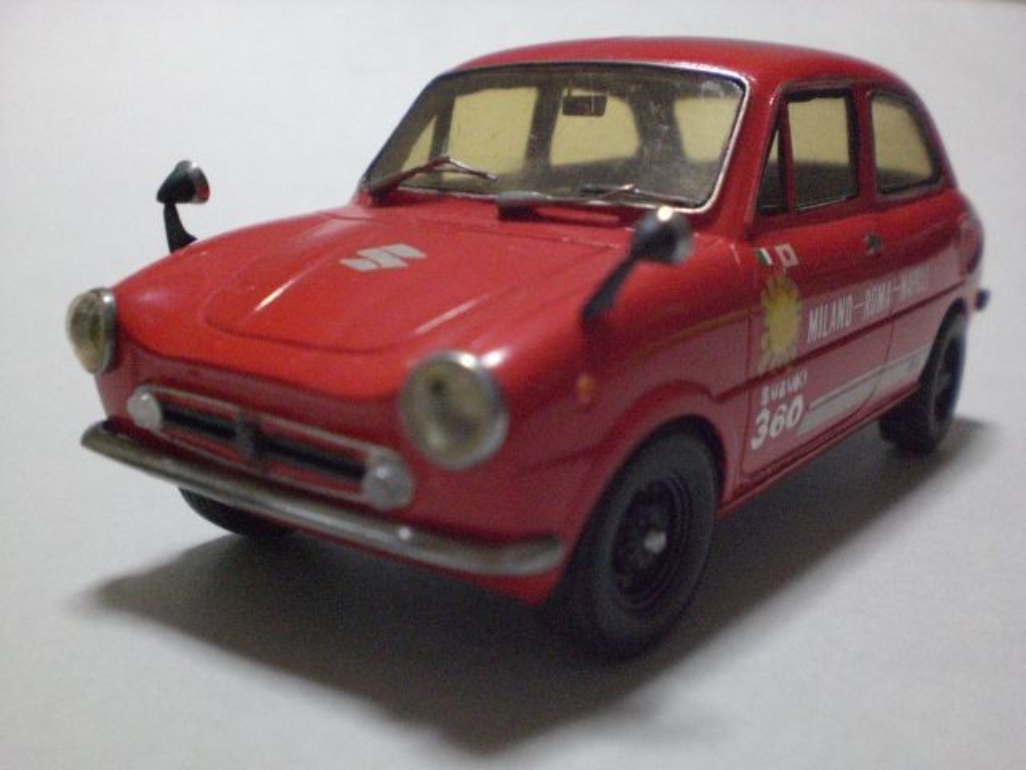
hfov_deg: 49.0
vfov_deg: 37.7
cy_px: 385
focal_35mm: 38
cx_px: 513
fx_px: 1126
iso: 800
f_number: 3.1
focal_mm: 6.3
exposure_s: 1/25
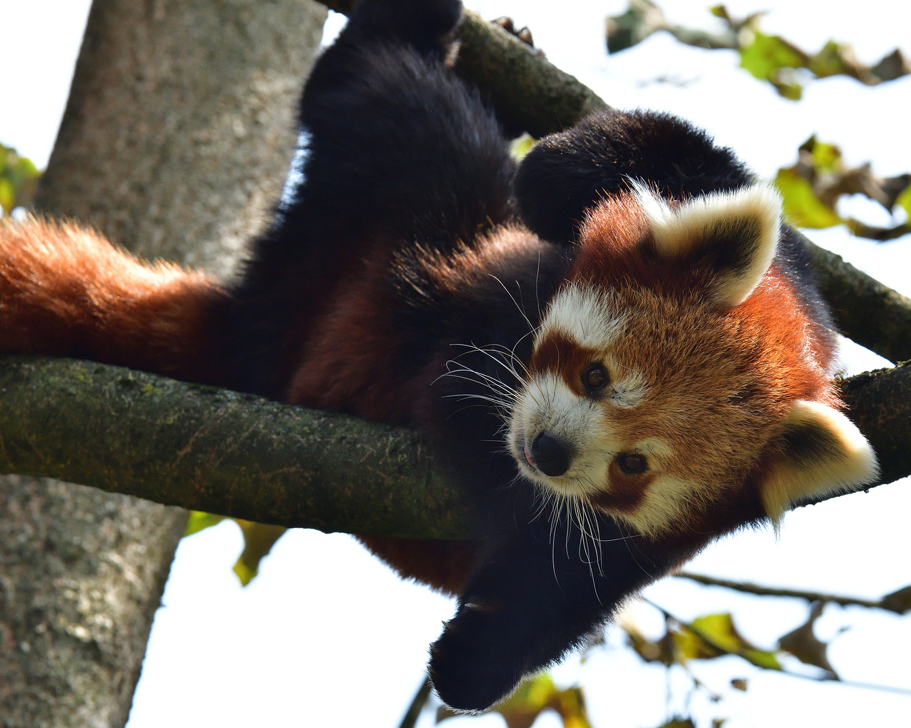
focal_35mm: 525
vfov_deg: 2.9
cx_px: 534
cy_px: 364
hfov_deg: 3.7
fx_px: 14152
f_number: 8
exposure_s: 1/1000
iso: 1250
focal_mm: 310
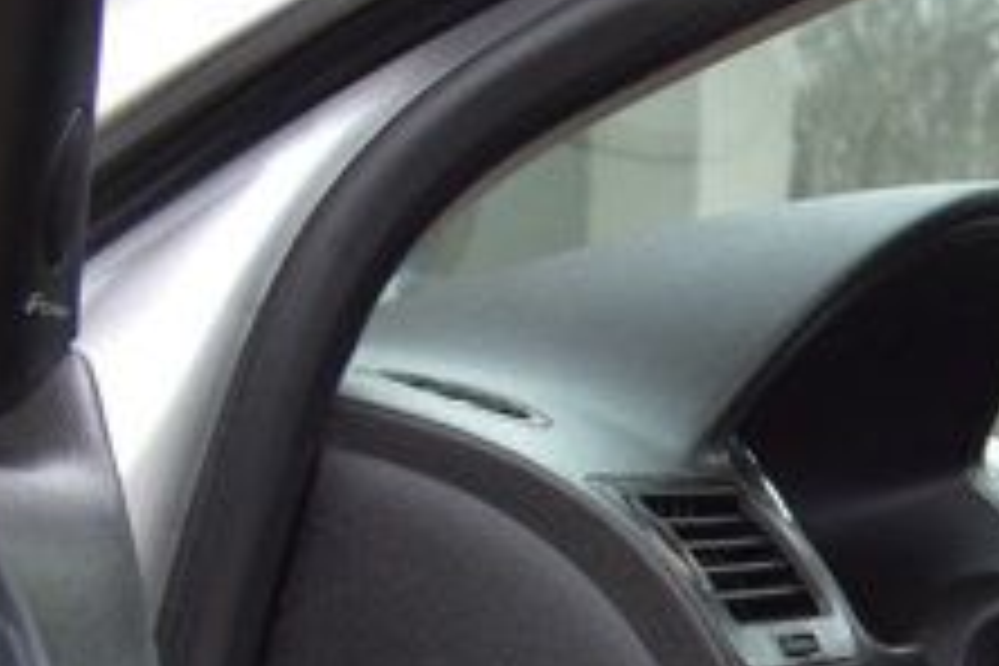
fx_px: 4032
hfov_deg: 11.9
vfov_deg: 9.2
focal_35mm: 145
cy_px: 958
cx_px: 2246
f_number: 6.3
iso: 400
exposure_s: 1/20
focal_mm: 21
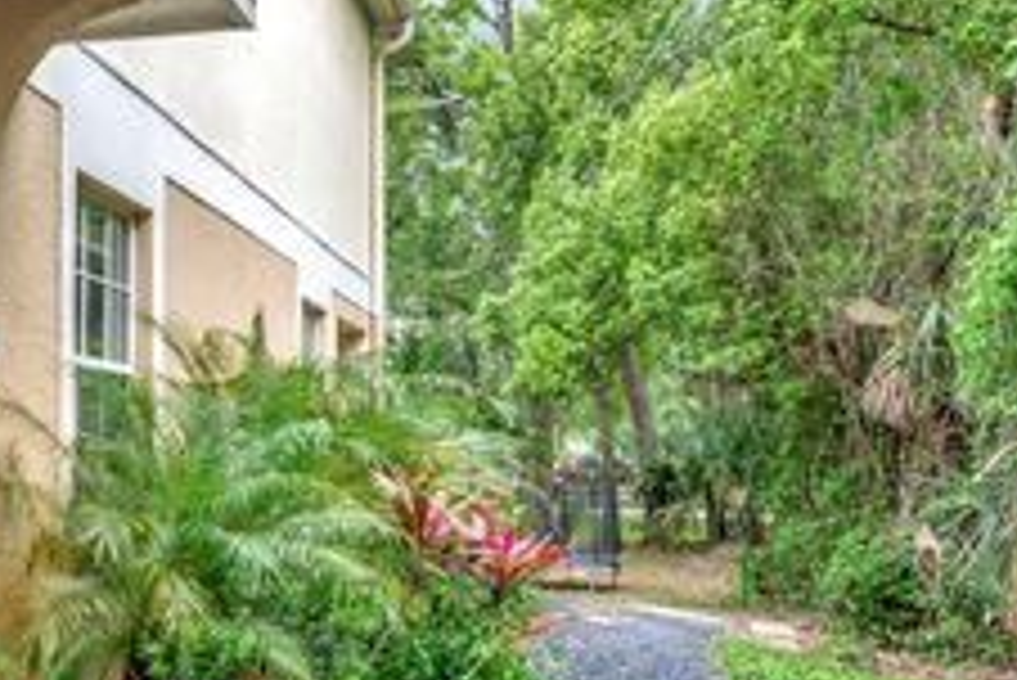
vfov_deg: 30.8
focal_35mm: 43
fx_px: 1218
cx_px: 270
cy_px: 484
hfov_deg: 44.0
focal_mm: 13
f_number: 5.6
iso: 400
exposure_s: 1/125
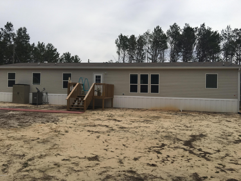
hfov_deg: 61.7
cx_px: 120
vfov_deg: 48.2
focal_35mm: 29
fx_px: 202
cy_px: 90
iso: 25
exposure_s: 1/3077
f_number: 2.2
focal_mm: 4.15
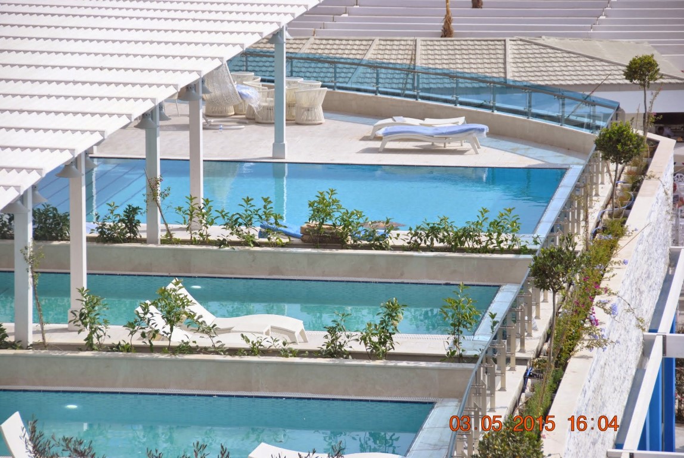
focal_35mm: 168
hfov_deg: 12.2
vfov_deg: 8.2
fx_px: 3196
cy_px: 229
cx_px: 342
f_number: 6.3
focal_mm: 112
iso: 100
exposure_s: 1/640
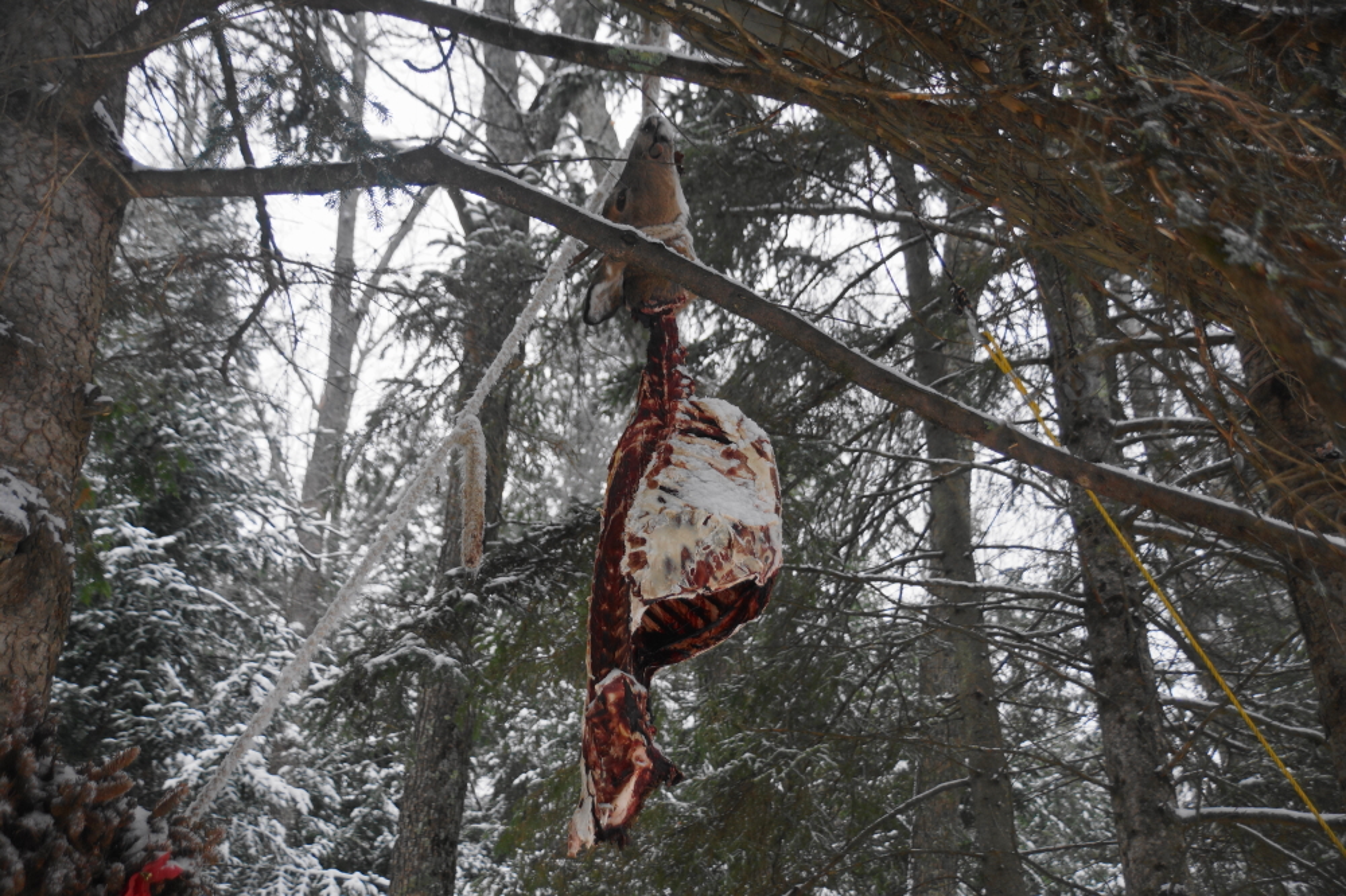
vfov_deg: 29.8
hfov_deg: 43.6
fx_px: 1682
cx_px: 673
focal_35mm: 45
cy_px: 448
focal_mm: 30
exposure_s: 1/60
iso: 250
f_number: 4
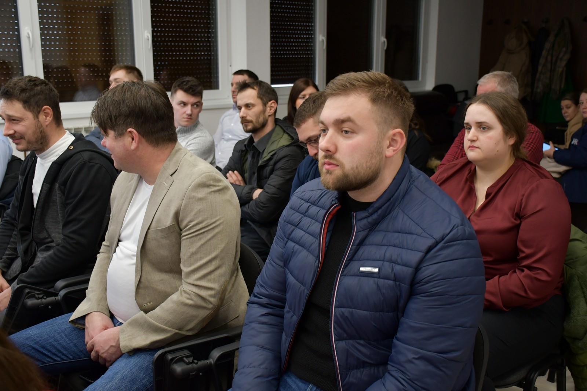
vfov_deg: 34.2
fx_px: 636
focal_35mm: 39
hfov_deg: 49.5
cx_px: 294
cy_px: 196
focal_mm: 26
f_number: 3.8
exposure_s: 1/125
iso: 1000
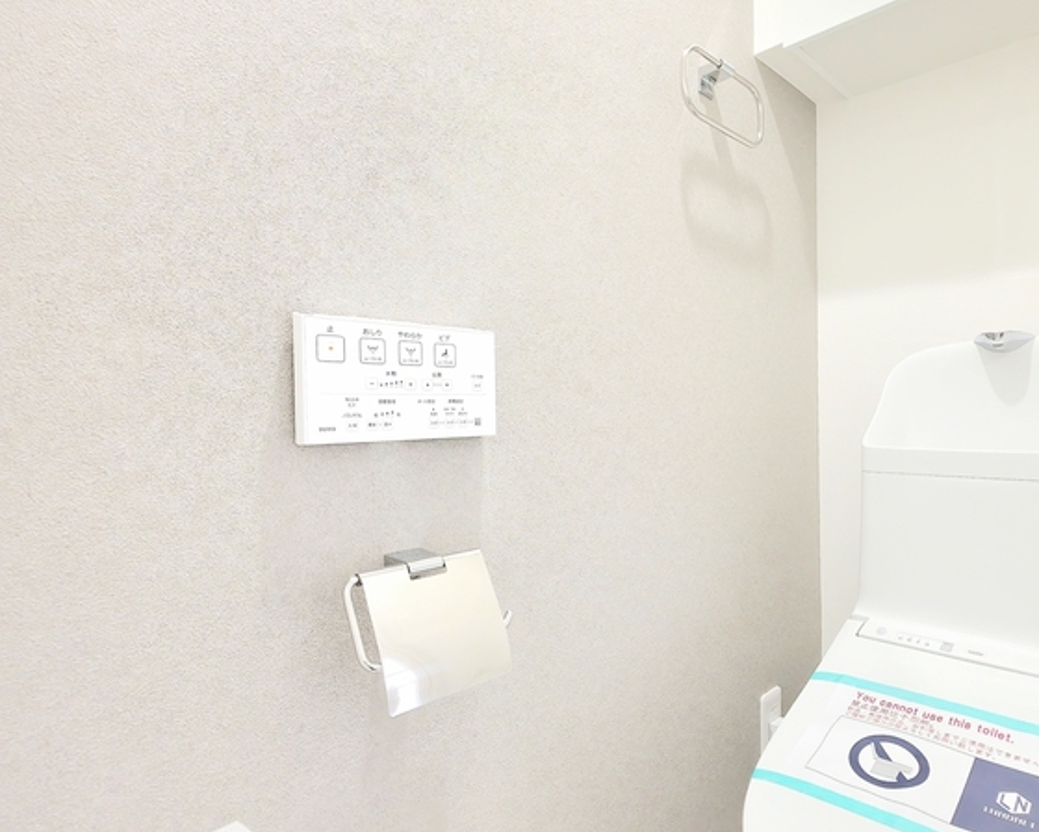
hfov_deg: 87.7
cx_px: 655
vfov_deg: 76.5
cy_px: 476
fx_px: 523
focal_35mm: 17
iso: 160
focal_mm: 2.2
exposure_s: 1/20
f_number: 1.9
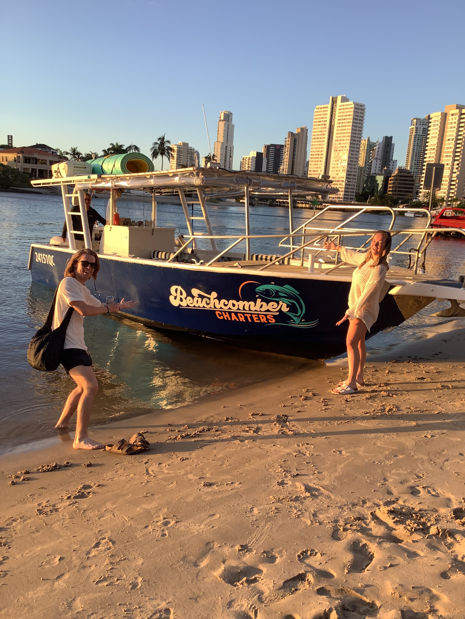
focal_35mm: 31
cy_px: 310
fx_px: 555
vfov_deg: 58.4
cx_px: 232
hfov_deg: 45.4
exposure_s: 1/231
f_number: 2.4
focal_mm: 3.3
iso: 25
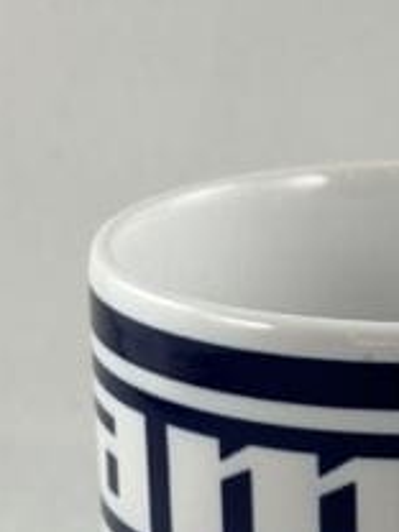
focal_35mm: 154
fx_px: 2367
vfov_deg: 12.6
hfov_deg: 9.5
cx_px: 430
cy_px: 561
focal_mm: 6.86
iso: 50
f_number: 1.78
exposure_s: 1/100
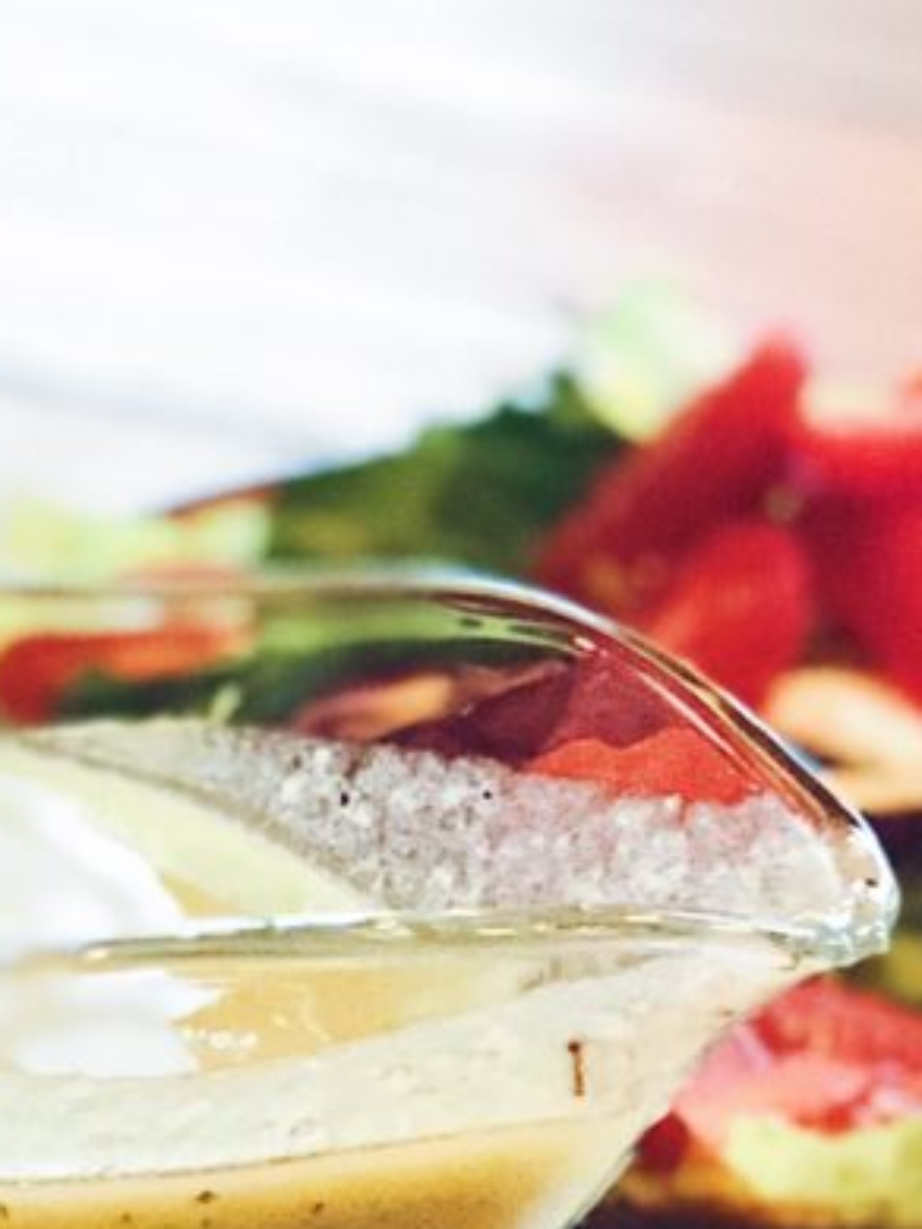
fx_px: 7986
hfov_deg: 6.6
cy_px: 802
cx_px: 316
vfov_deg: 8.8
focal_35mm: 225
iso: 800
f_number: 2.8
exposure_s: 1/60
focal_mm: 6.6
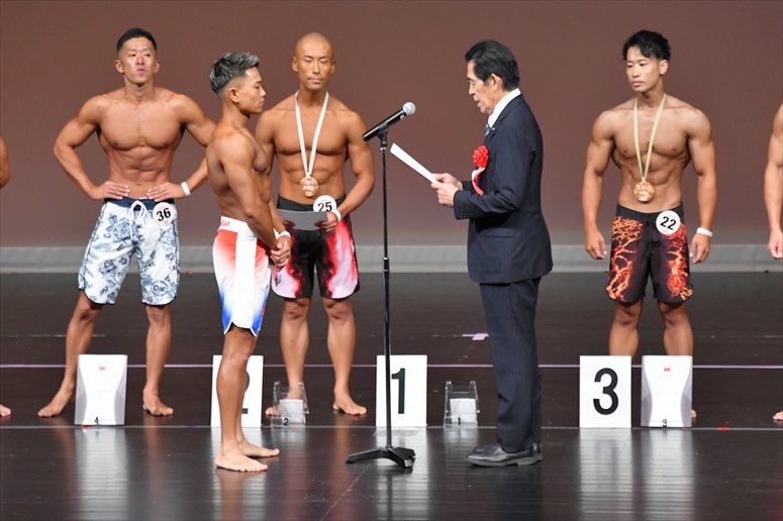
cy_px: 260
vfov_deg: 4.4
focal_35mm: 315
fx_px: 6848
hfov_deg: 6.5
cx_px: 392
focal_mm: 210
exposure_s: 1/400
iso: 4000
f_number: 5.6
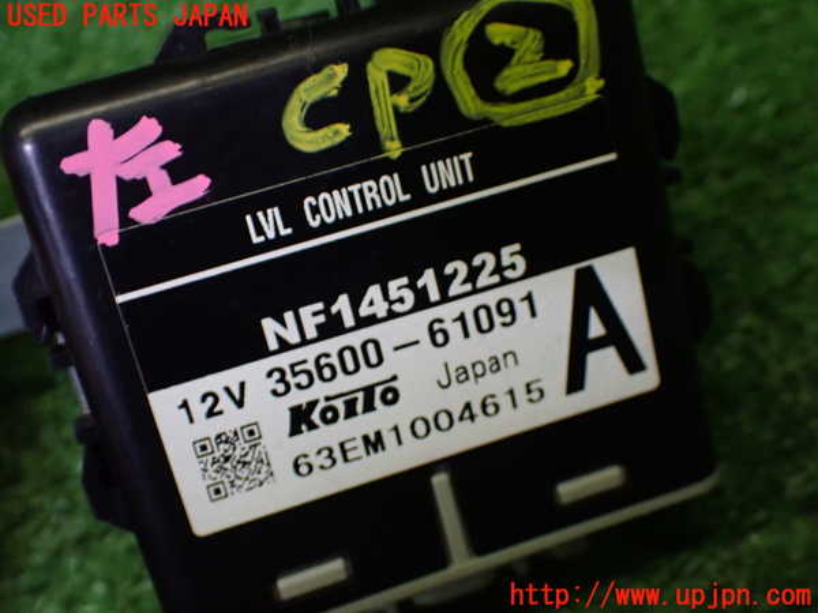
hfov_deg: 40.4
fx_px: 1111
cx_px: 409
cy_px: 306
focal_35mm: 47
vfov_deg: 30.9
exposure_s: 1/160
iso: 800
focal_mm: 8.4
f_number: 3.1
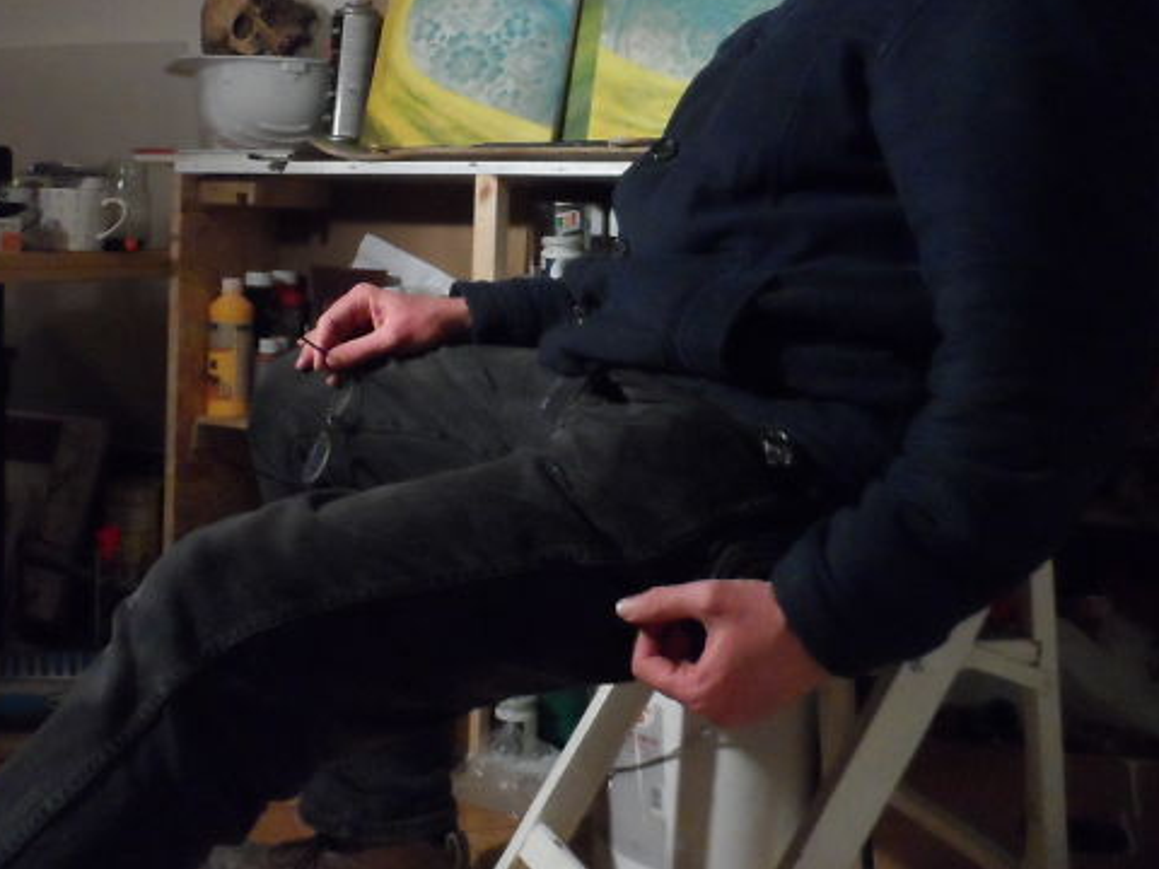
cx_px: 488
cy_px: 256
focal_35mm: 44
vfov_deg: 32.5
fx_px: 1473
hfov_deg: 42.8
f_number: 3.2
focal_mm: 4
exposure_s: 1/30
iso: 480
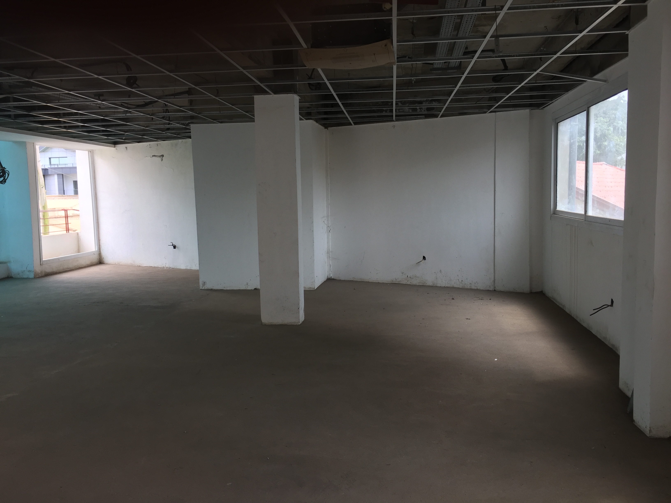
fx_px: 562
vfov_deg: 48.2
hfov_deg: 61.7
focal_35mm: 29
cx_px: 336
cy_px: 252
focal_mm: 4.15
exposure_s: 1/102
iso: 32
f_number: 2.2
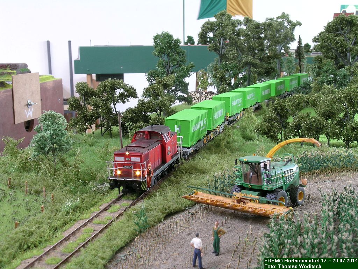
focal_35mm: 50
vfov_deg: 29.1
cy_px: 134
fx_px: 517
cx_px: 179
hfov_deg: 38.2
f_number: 7.6
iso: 50
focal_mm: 10.3
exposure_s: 1/1.9
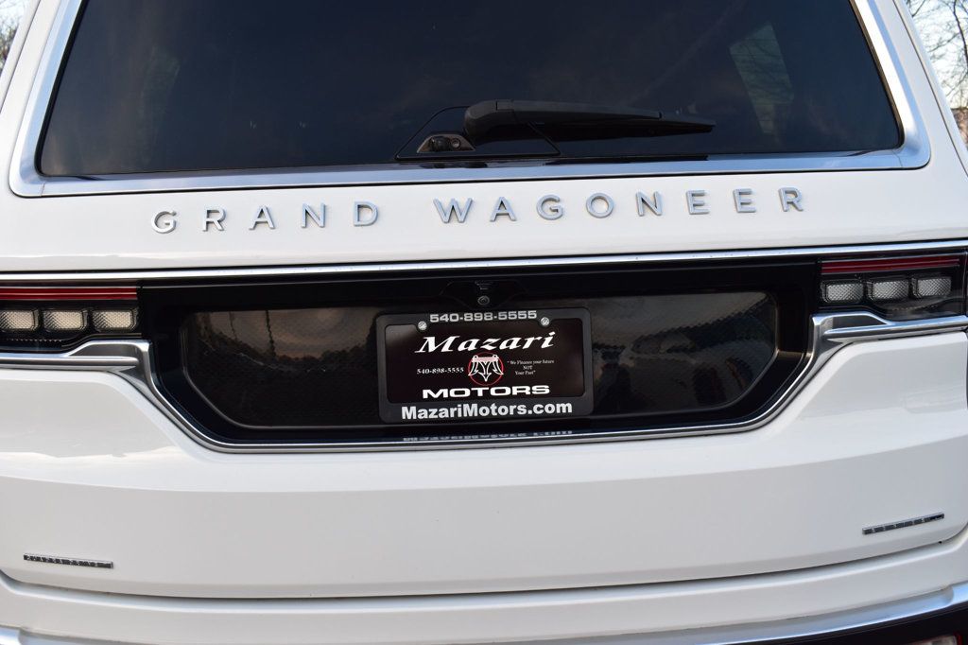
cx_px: 484
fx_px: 968
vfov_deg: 36.8
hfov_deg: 53.1
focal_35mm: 36
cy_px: 322
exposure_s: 1/50
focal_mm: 24
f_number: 8
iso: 400
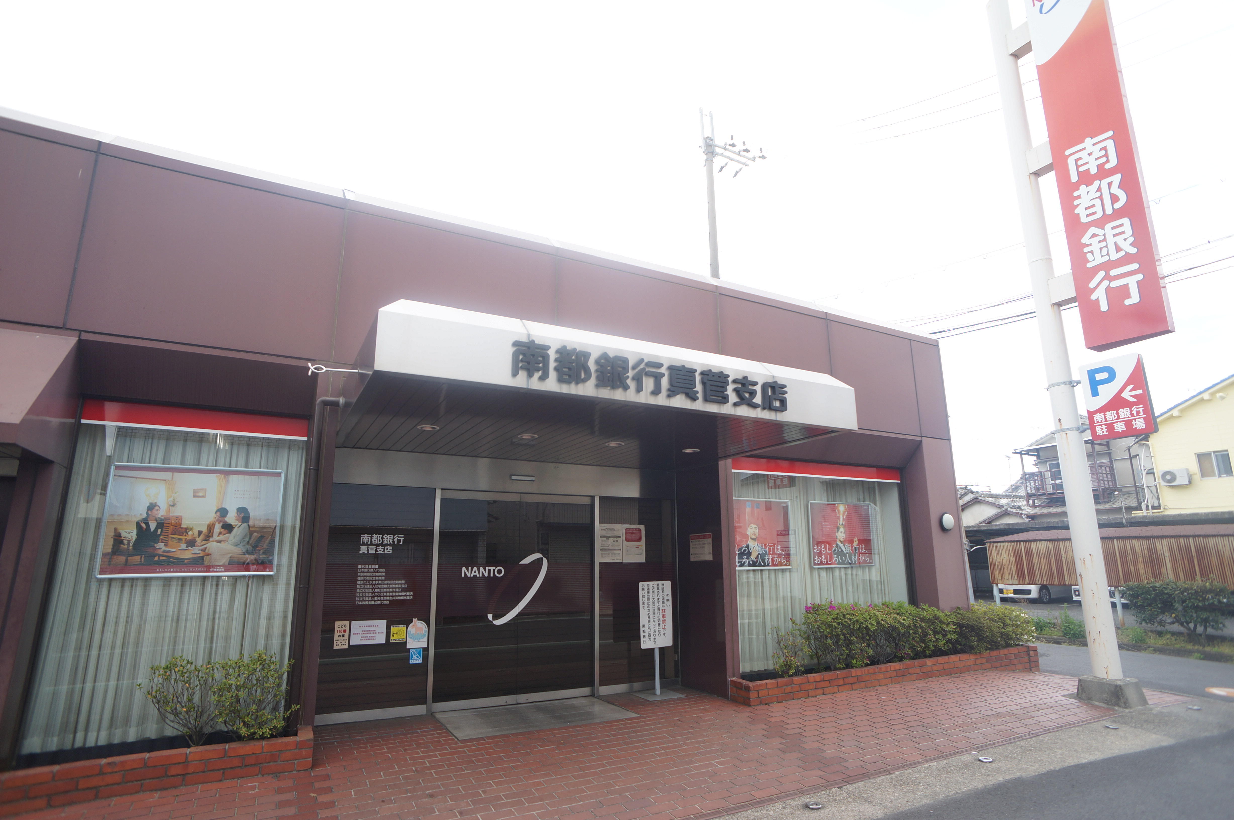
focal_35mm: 24
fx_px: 822
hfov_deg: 73.8
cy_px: 410
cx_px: 617
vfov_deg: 53.0
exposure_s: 1/80
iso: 100
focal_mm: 16
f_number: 4.5
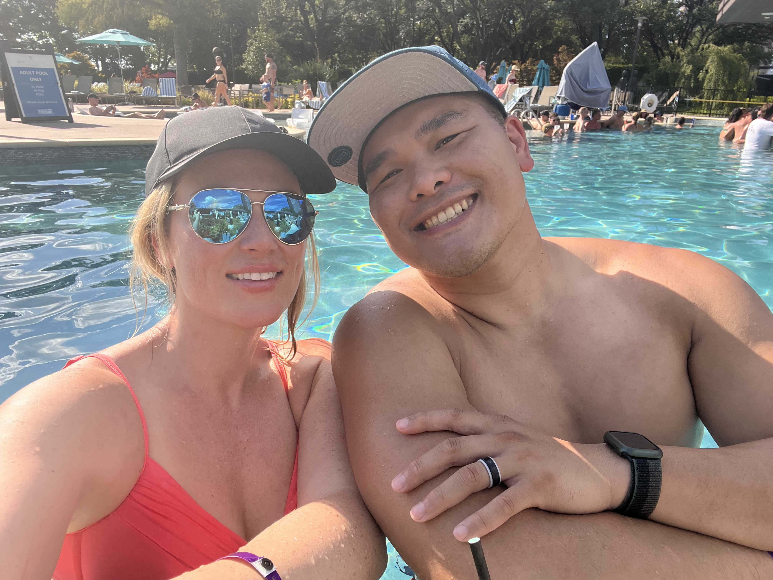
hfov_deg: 73.9
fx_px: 514
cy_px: 290
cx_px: 386
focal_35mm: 23
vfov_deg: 58.9
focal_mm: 2.71
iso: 32
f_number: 2.2
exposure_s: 1/436
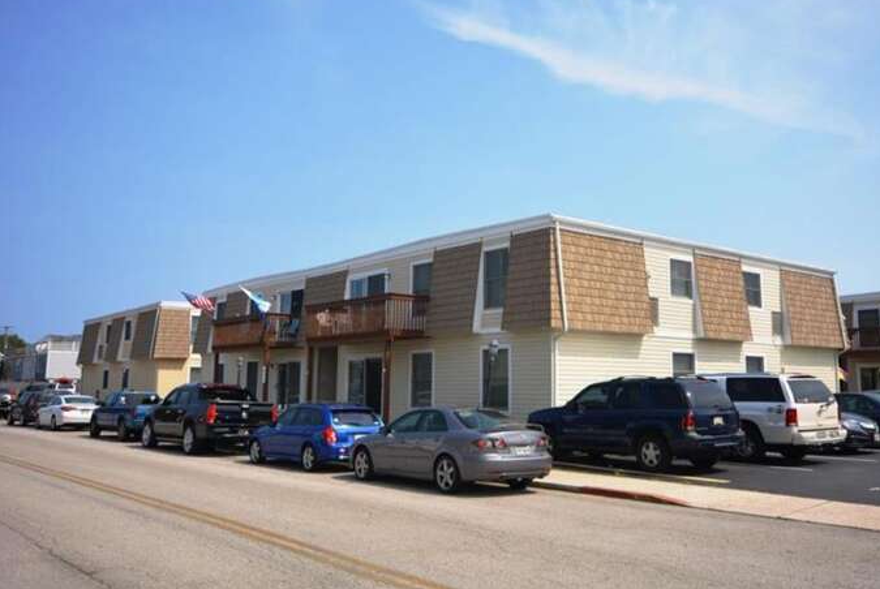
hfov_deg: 55.6
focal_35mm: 34
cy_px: 279
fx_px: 832
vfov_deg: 39.0
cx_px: 497
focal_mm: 20
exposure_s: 1/200
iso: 100
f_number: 9
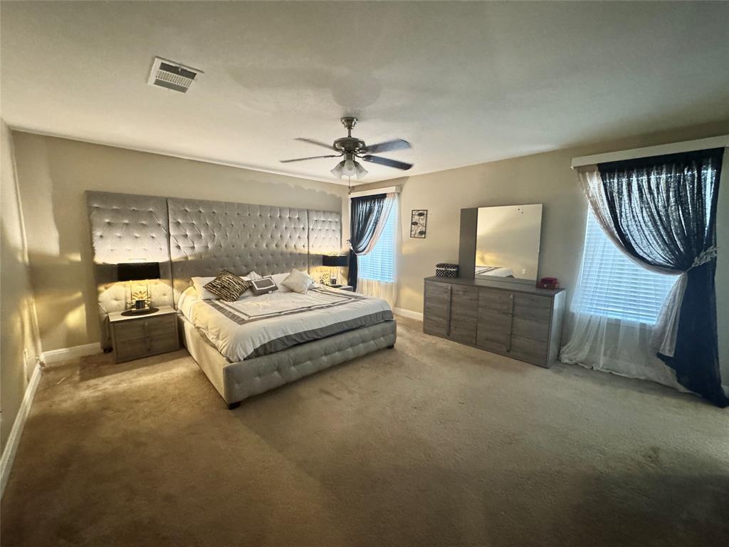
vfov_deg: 85.7
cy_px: 274
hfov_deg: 102.1
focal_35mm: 14
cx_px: 364
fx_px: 295
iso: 1000
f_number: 2.2
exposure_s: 1/60
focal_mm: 2.22
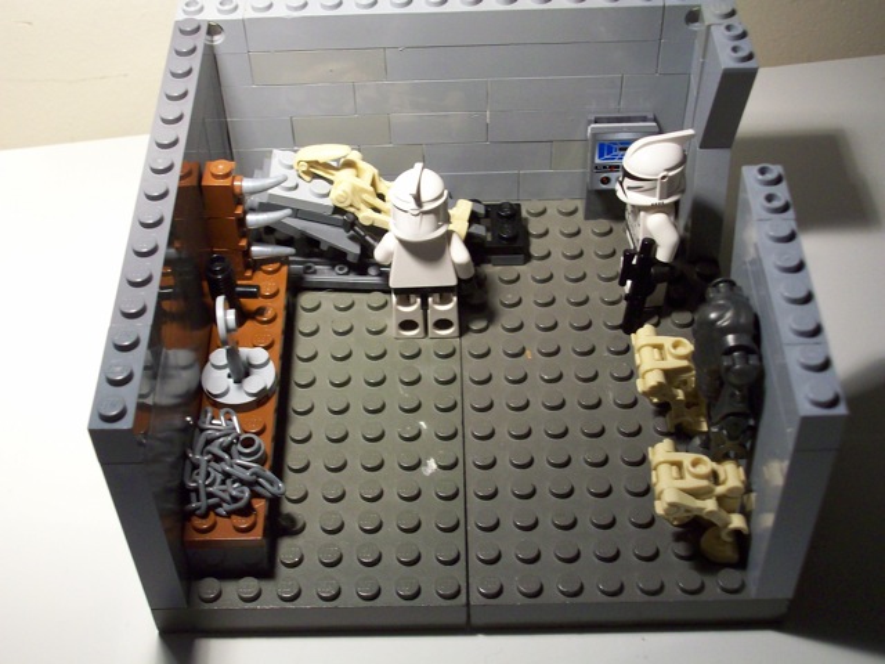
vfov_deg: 27.5
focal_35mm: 53
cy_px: 332
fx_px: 1355
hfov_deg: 36.2
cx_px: 442
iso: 160
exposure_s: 1/33.4
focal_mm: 8.8
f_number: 3.6
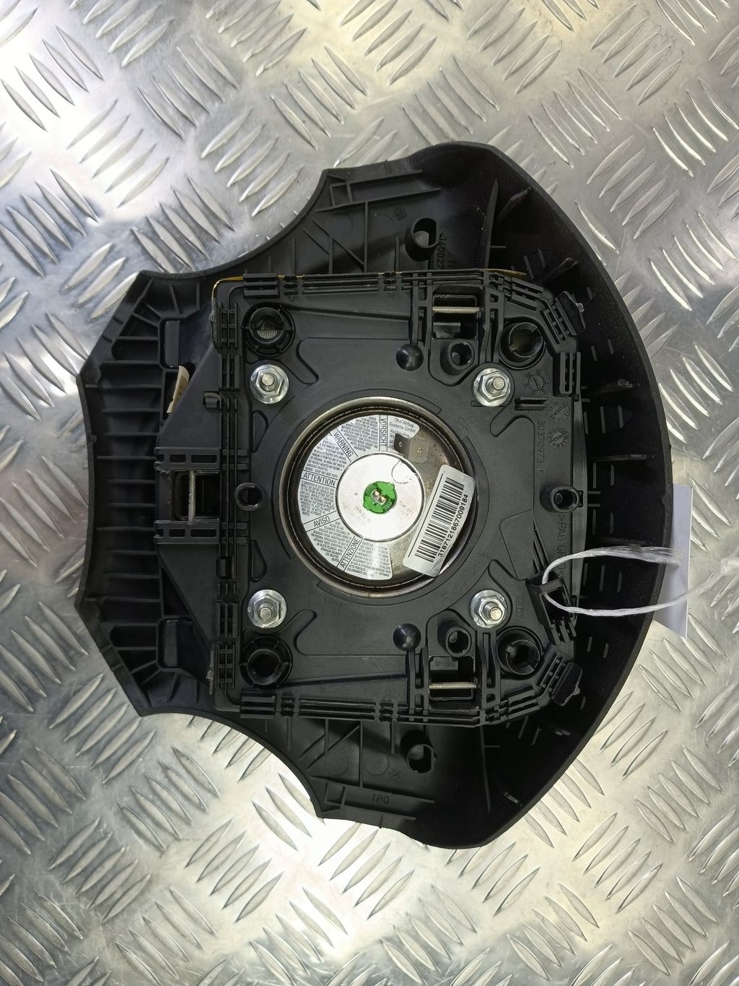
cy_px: 493
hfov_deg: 58.9
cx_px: 370
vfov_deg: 73.9
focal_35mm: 23
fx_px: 655
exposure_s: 1/50
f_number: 1.6
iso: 146
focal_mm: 4.11
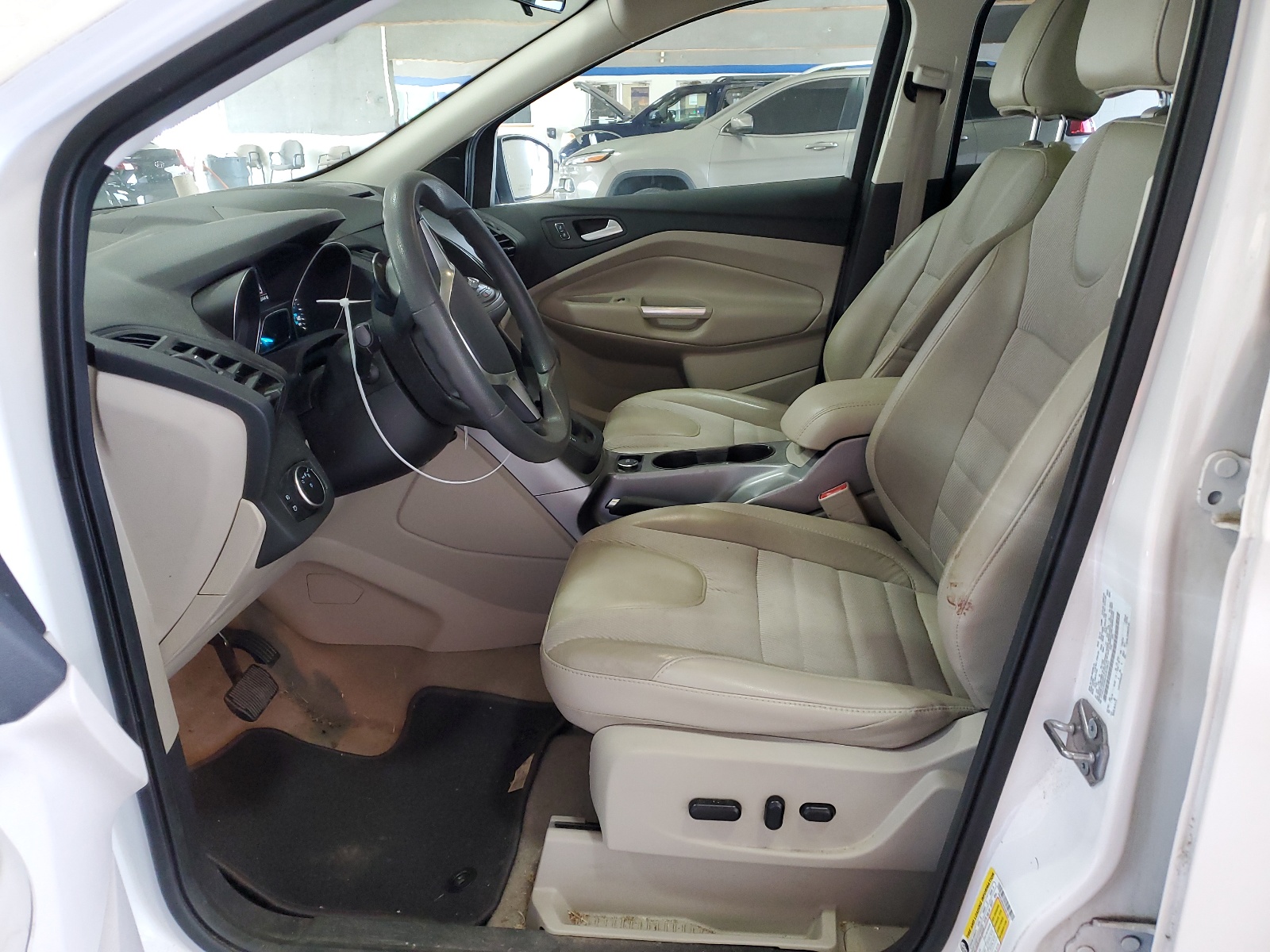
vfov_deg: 53.1
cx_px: 635
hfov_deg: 67.3
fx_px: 954
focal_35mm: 26
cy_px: 476
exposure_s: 1/60.2
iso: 186
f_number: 1.5
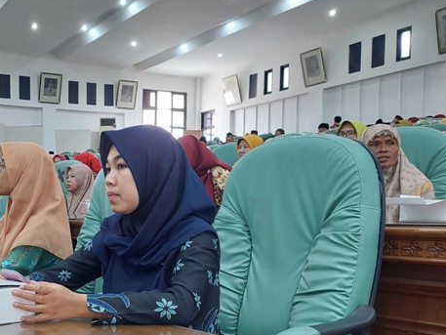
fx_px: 541
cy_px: 252
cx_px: 61
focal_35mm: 42
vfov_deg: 33.7
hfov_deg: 41.9
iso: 500
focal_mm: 5.23
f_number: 1.8
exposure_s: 1/50
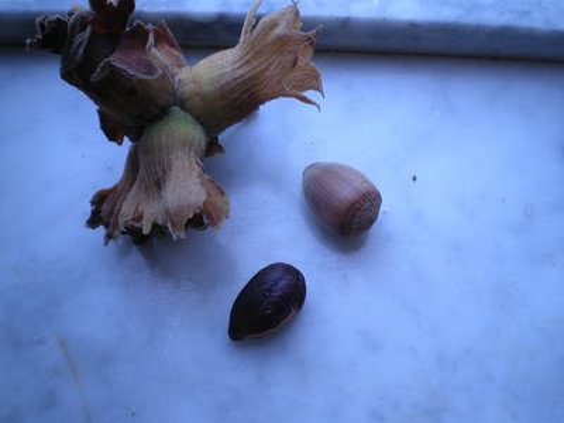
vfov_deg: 37.7
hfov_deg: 49.0
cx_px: 282
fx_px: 619
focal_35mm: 38
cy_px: 212
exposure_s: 1/58.1
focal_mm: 6.3
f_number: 3.1
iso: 64
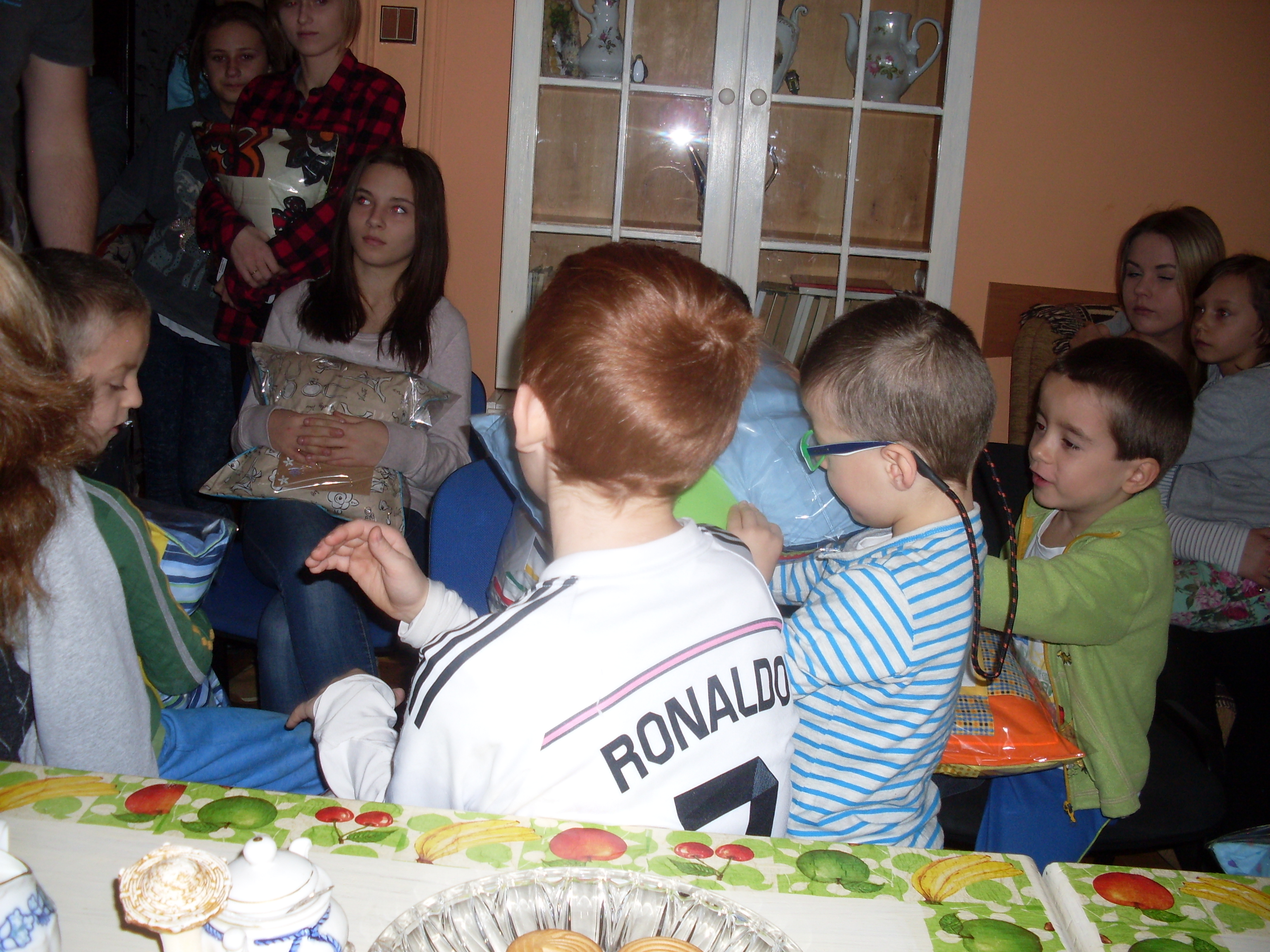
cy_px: 476
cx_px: 635
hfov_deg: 49.0
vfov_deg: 37.7
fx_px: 1394
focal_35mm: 38
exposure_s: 1/45
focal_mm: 6.3
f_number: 2.8
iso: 100
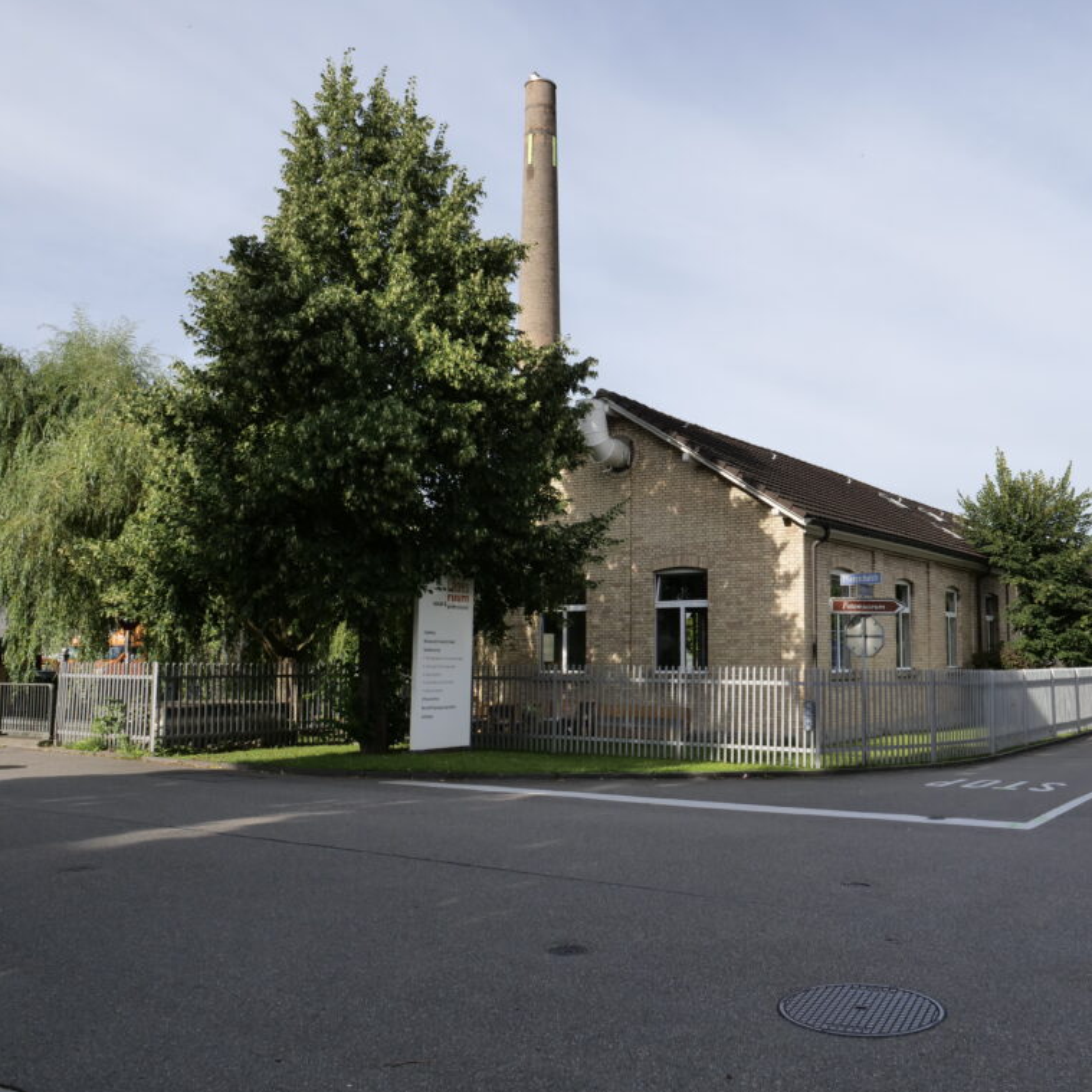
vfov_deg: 52.5
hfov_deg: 51.9
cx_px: 689
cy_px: 550
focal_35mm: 31
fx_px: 1106
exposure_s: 1/640
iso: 200
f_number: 5.6
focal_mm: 13
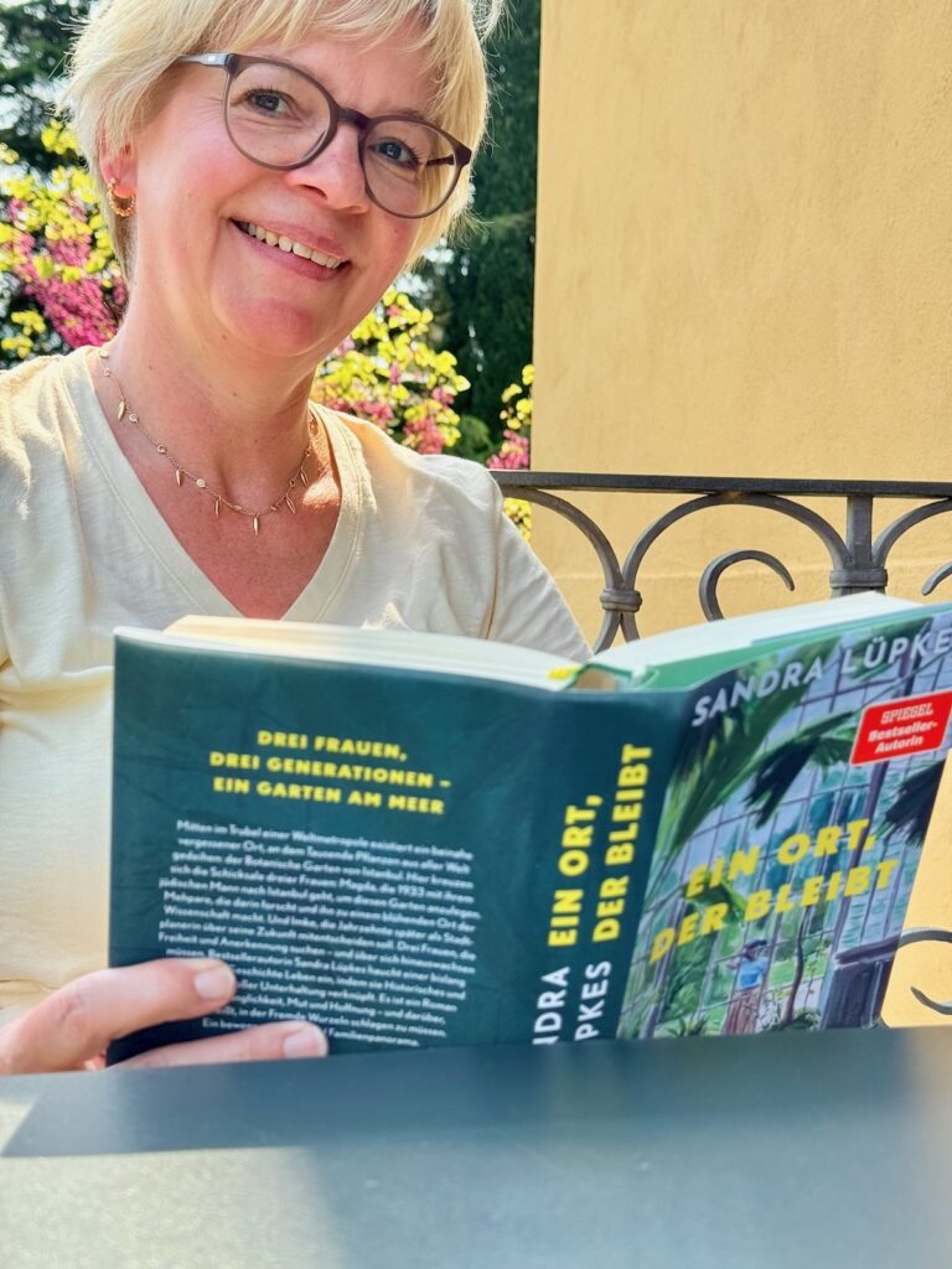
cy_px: 634
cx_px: 476
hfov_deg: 30.3
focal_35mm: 48
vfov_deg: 39.7
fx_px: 1760
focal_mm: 6.76
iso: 64
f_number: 1.78
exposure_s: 1/900
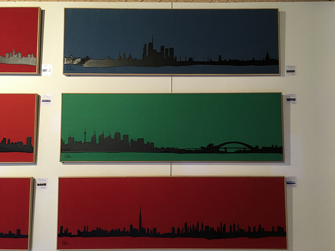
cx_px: 168
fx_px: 281
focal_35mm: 29
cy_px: 126
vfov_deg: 48.2
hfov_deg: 61.7
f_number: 2.2
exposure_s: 1/33
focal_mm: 4.15
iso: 160
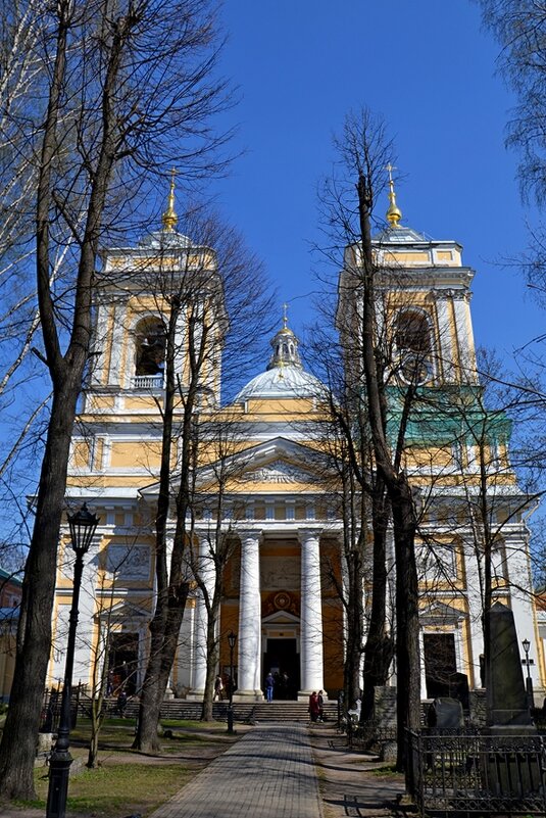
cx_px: 273
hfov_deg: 48.0
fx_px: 613
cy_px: 409
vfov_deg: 67.4
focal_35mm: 27
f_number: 8
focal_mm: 18
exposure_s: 1/250
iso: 100
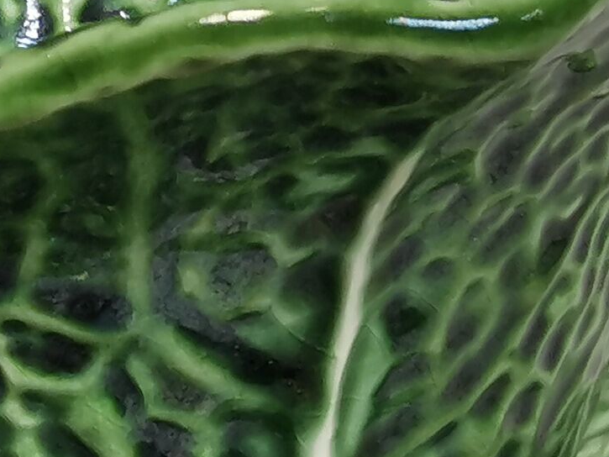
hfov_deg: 12.0
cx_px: -327
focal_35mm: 156
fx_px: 2745
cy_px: 214
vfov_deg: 9.5
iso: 100
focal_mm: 5.58
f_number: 1.8
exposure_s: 1/50
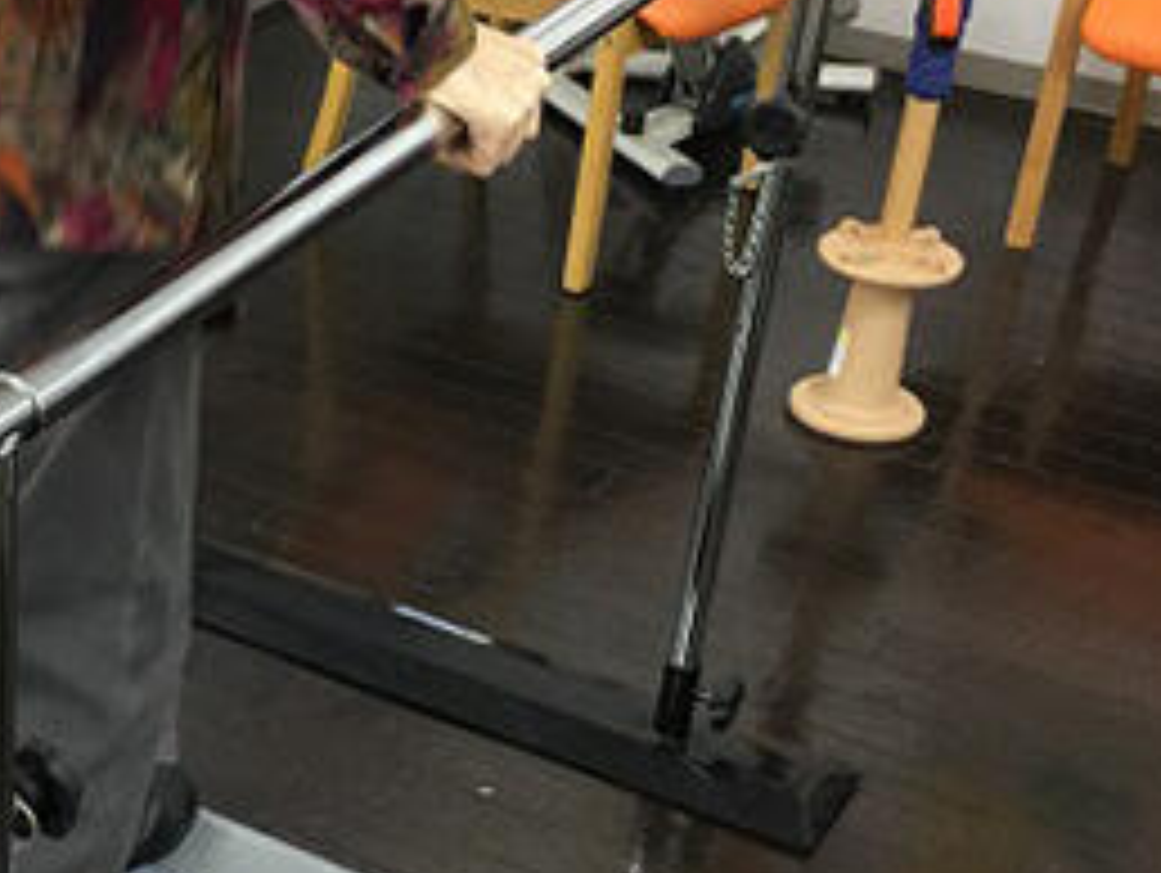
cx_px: 90
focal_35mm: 72
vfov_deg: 20.4
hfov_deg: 26.0
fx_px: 2417
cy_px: 544
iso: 125
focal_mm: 3.3
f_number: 2.4
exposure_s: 1/30
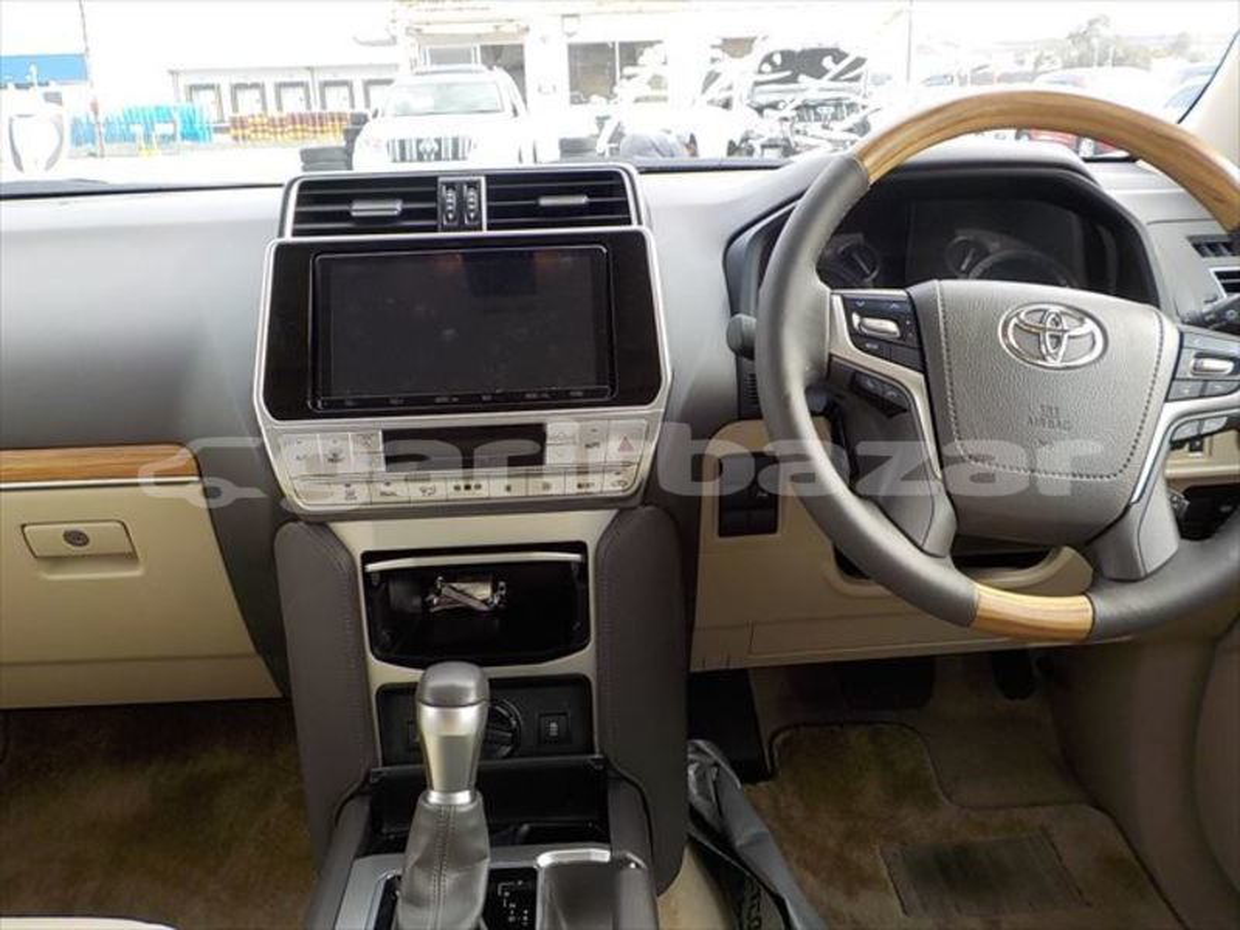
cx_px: 620
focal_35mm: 30
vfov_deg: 46.8
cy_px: 465
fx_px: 1075
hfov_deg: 60.0
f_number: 3.3
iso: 125
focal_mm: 4.1
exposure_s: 1/100
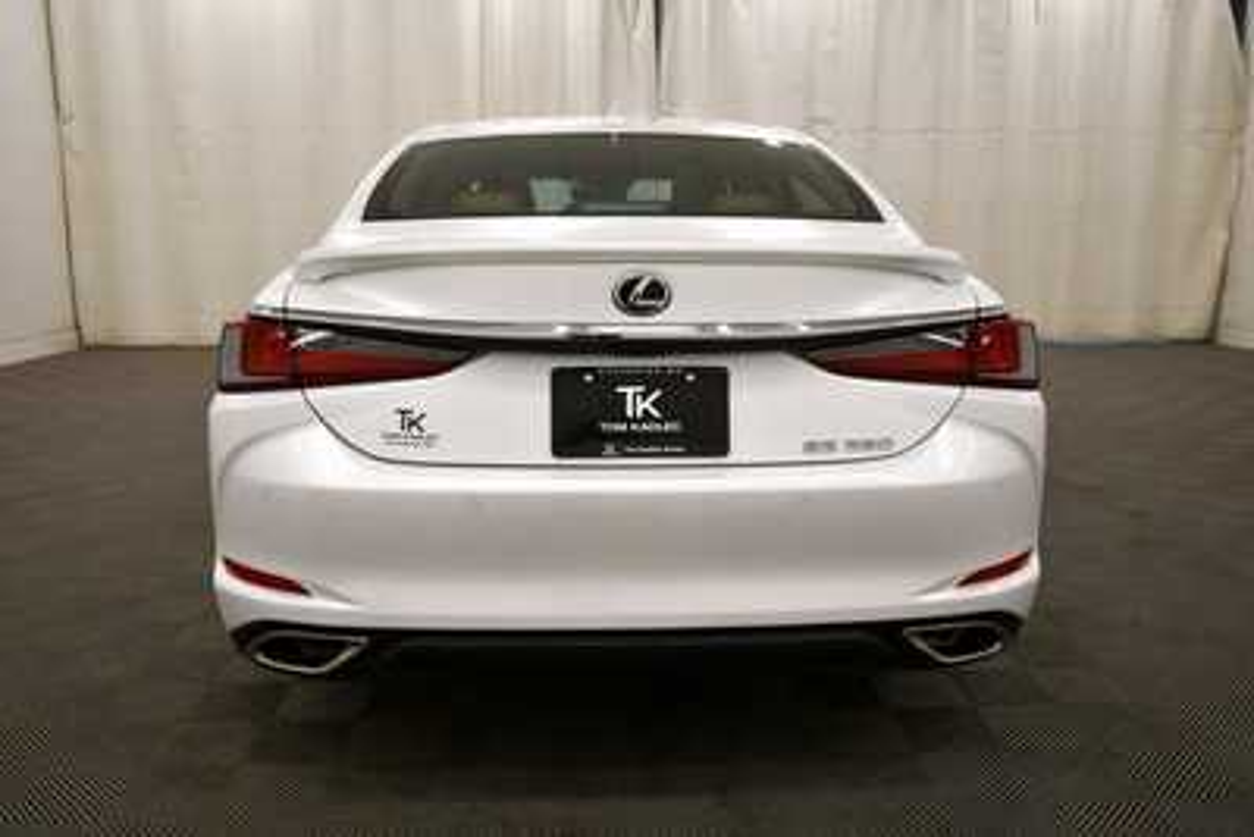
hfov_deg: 61.9
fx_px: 1045
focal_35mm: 30
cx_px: 627
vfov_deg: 43.6
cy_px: 418
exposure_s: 1/250
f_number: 5.6
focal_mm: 20
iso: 560
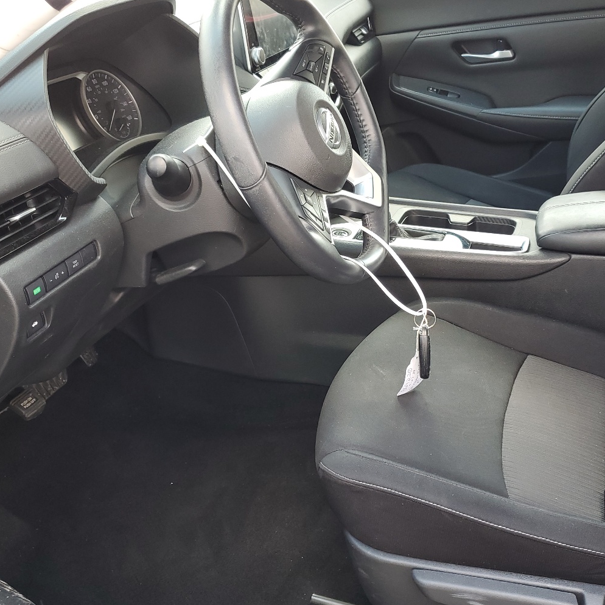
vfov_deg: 44.8
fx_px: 732
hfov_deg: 44.8
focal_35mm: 37
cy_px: 344
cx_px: 345
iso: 57
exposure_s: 1/120
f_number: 1.5
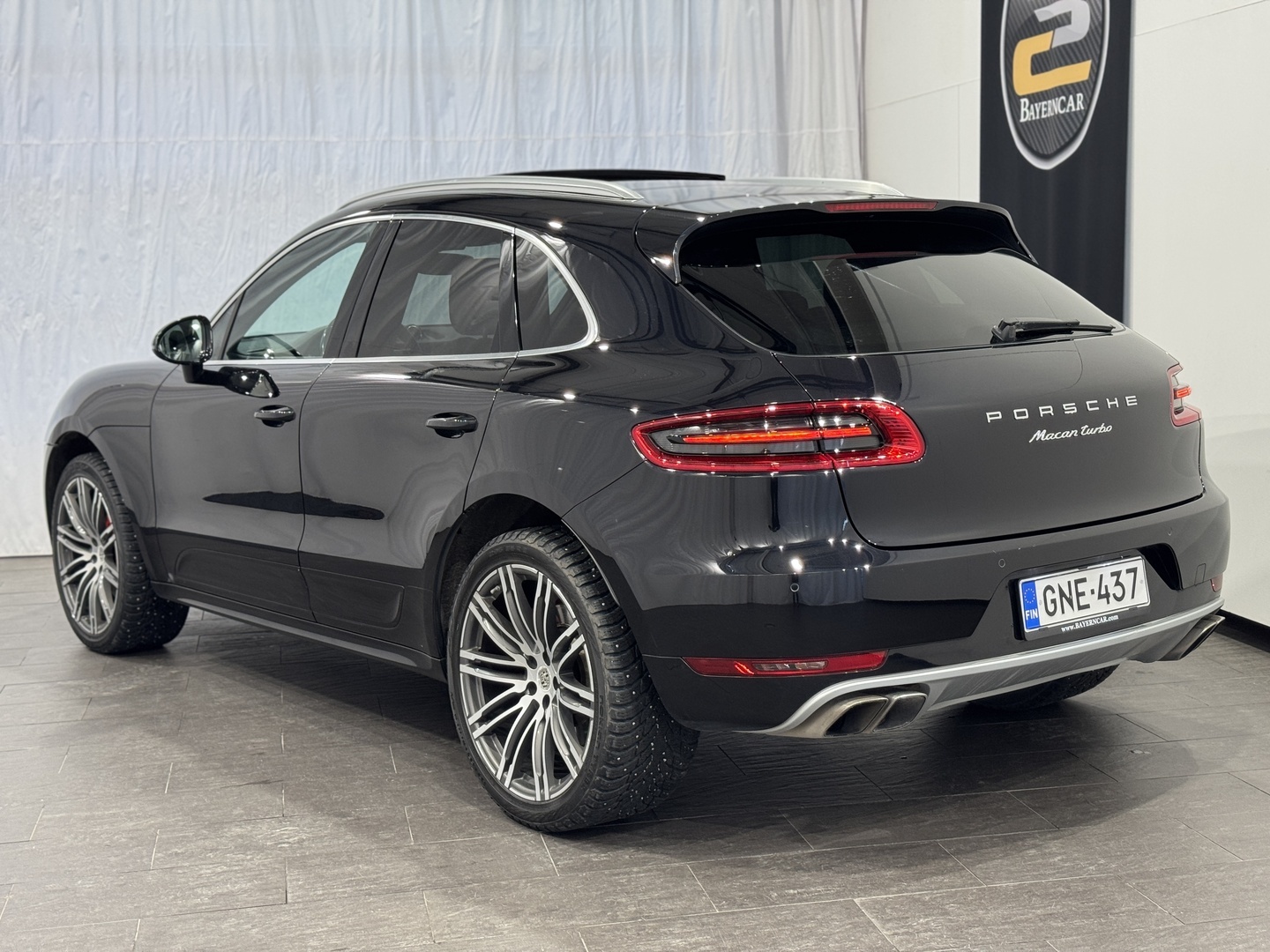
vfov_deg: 30.3
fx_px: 1761
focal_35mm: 48
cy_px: 476
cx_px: 635
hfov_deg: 39.7
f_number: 1.78
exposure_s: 1/50
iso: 80
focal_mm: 6.76
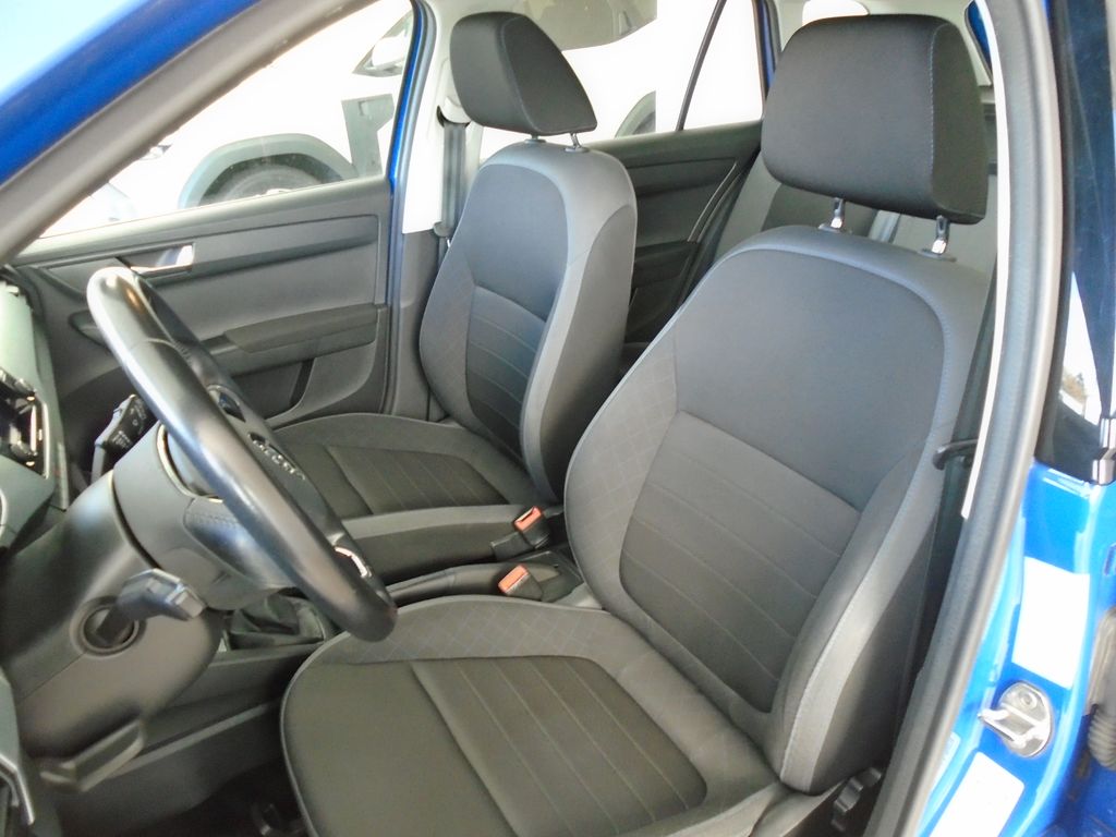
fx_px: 838
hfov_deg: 67.3
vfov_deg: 53.1
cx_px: 558
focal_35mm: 26
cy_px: 418
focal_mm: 4.6
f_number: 3.2
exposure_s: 1/30
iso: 400
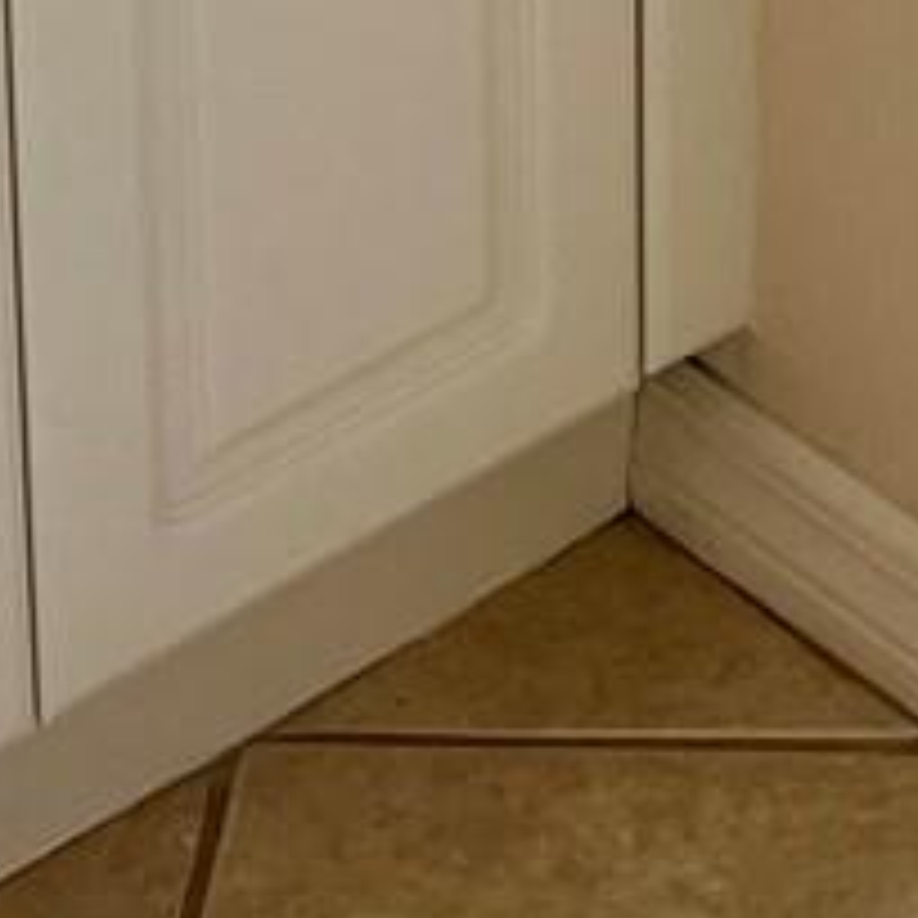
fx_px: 5401
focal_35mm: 180
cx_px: 1080
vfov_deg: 8.6
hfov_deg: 9.6
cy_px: -1480
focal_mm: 5.7
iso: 80
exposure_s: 1/120
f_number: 1.5
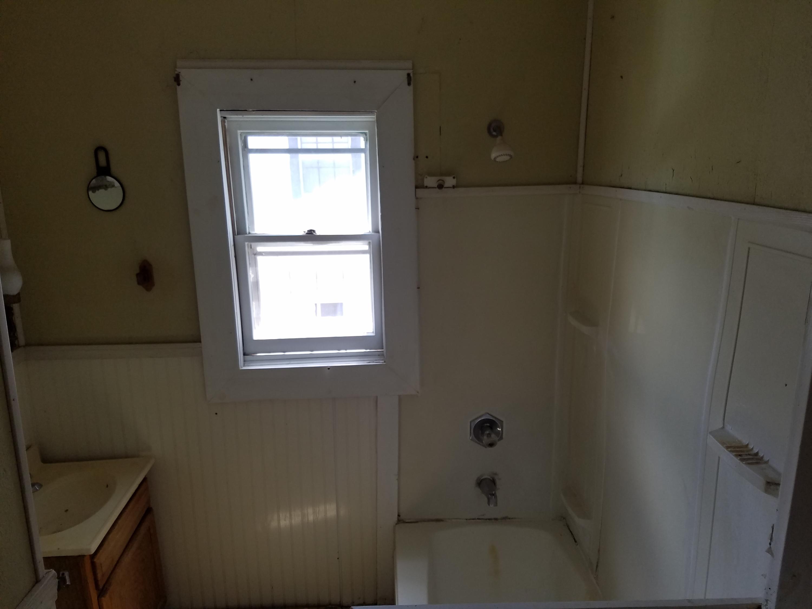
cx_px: 406
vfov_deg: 53.1
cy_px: 304
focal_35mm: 26
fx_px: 610
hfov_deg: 67.3
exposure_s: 1/120
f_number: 1.7
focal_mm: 4.2
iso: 64
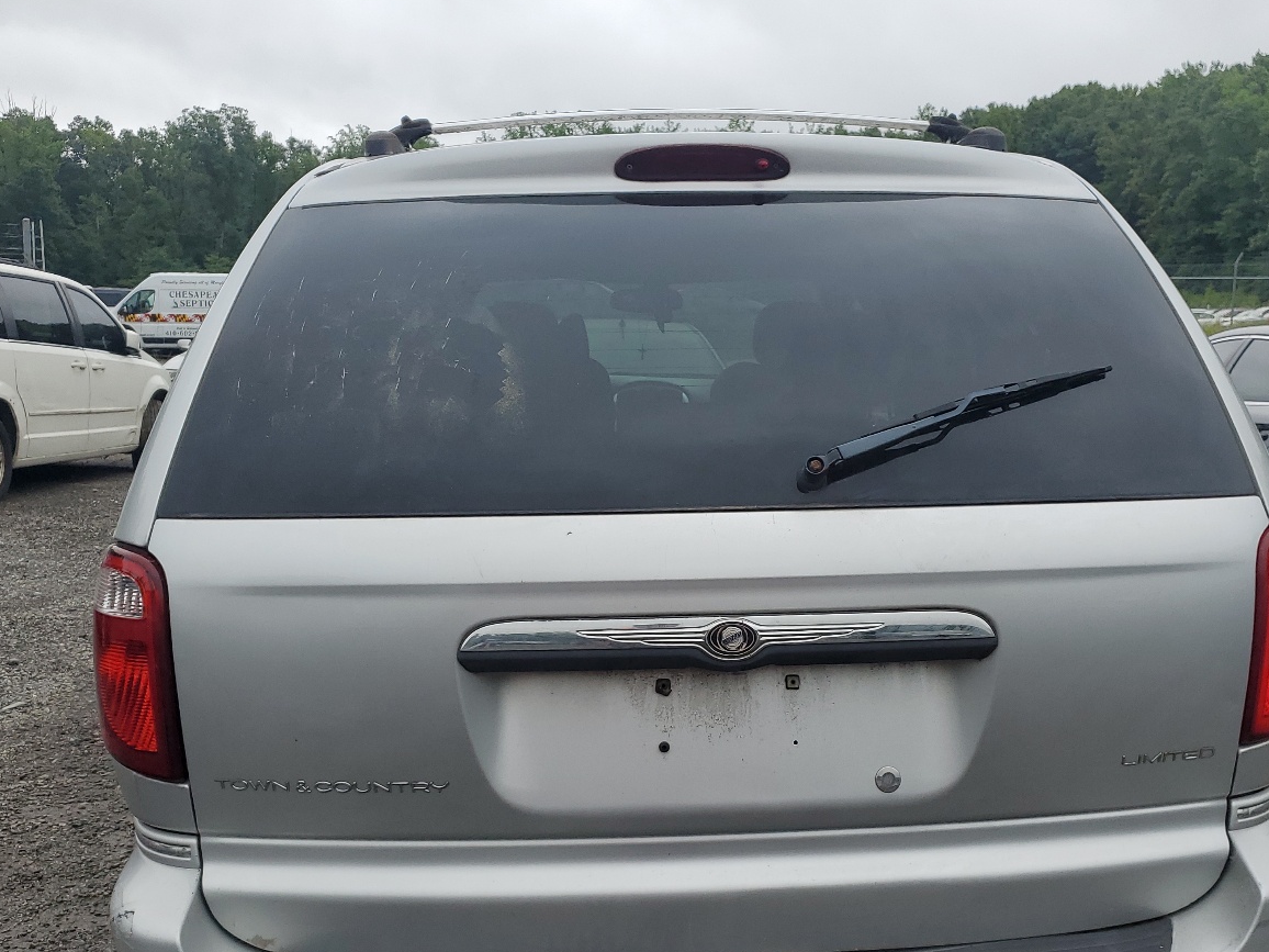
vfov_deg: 39.4
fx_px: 1320
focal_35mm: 36
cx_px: 694
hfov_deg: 51.3
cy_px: 590
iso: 50
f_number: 1.5
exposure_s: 1/625
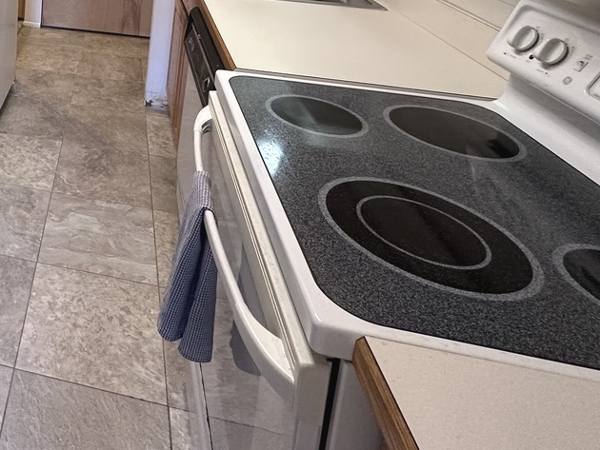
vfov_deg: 36.9
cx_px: -10
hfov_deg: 46.7
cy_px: -49
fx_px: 555
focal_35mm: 32
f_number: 2.2
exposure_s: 1/60
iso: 250
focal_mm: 2.22
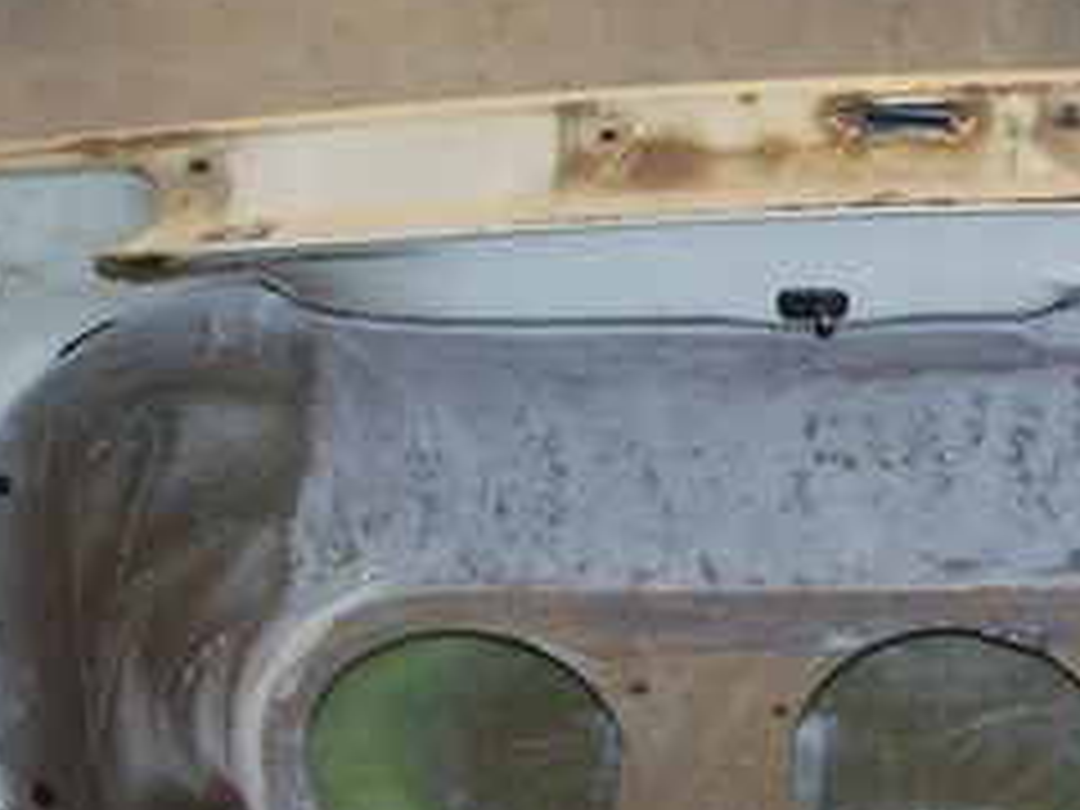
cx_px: 1197
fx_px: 5585
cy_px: 765
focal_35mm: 179
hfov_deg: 10.9
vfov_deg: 8.3
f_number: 3.2
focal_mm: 11.1
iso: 80
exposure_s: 1/80
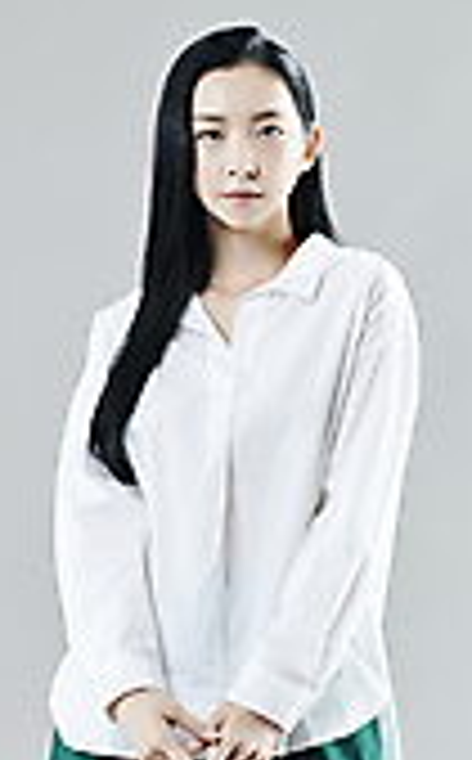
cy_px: 702
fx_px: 5250
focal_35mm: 254
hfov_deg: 5.1
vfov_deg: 8.2
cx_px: 223
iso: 80
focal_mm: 105
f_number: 5.6
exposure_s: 1/125
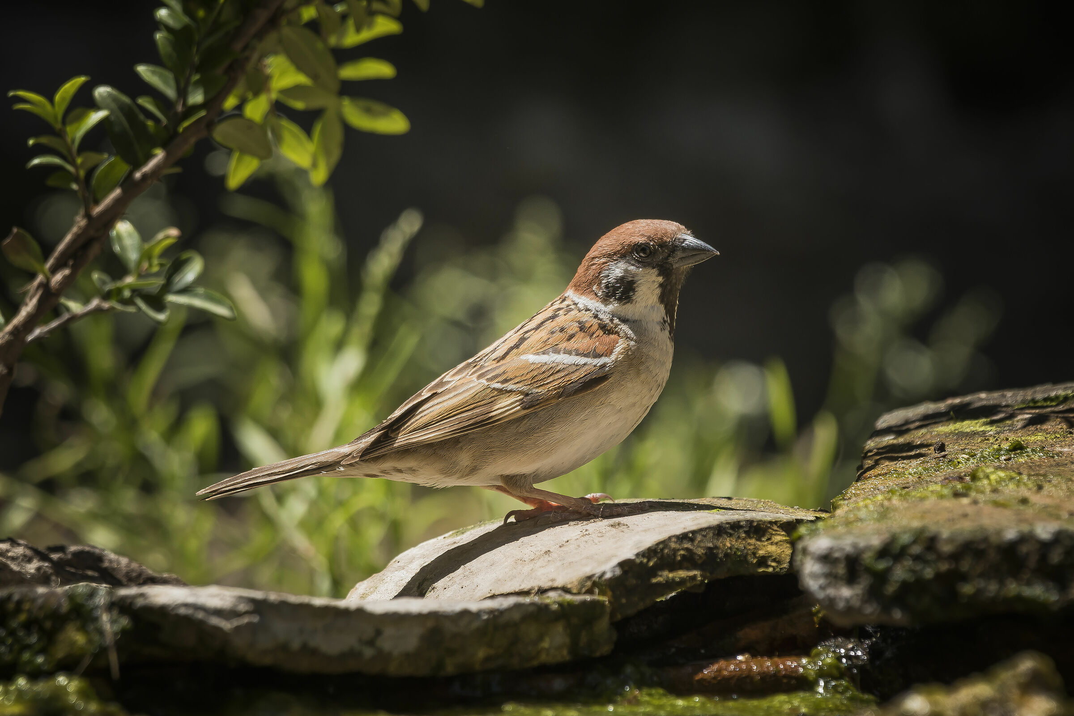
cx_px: 537
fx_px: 22373
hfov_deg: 2.7
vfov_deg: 1.8
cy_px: 358
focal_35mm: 750
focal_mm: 500
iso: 280
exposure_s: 1/350
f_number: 8
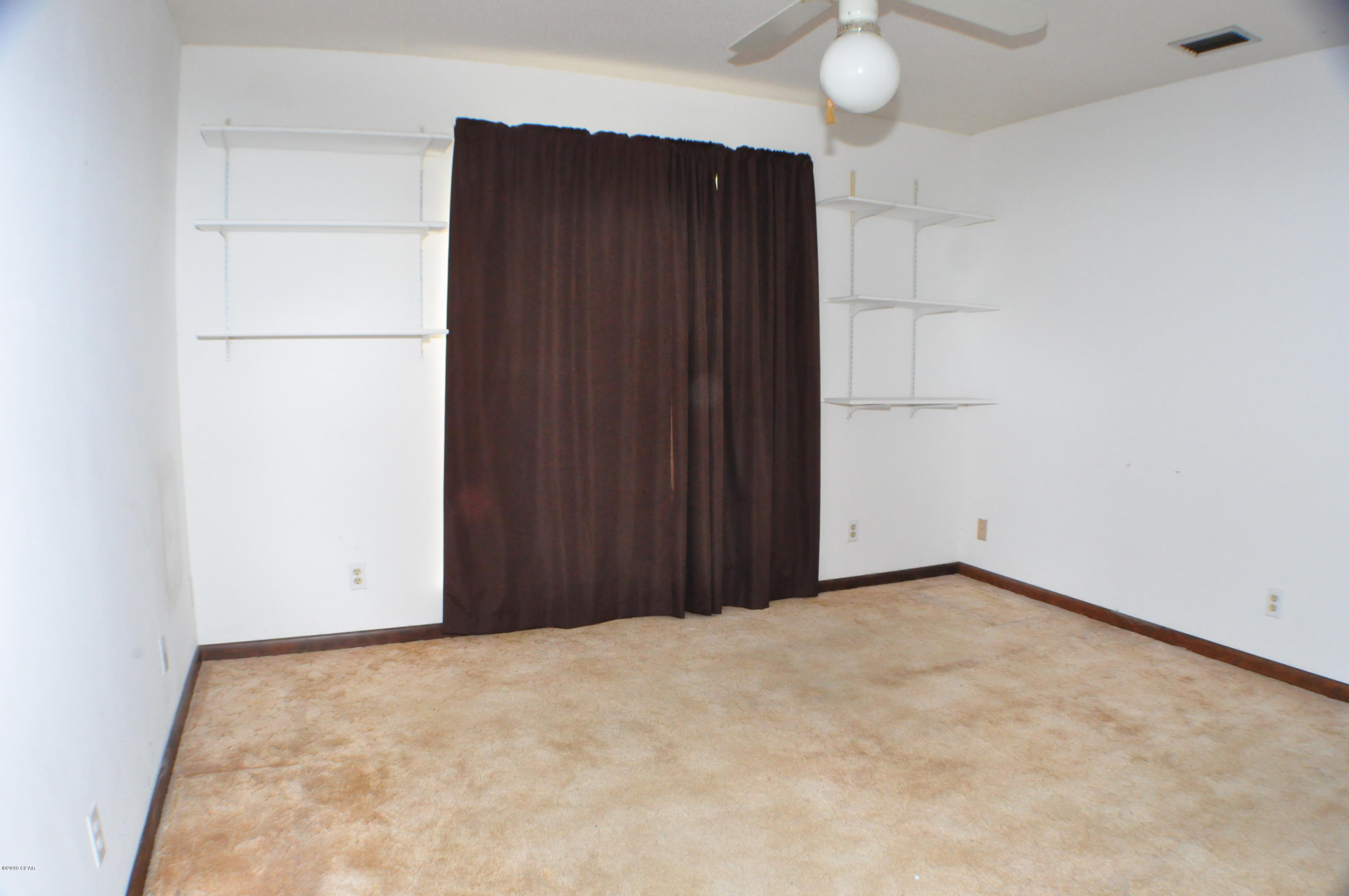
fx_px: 1010
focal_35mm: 27
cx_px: 674
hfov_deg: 67.4
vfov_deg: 47.8
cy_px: 448
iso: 1800
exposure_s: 1/60
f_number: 14
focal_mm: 18
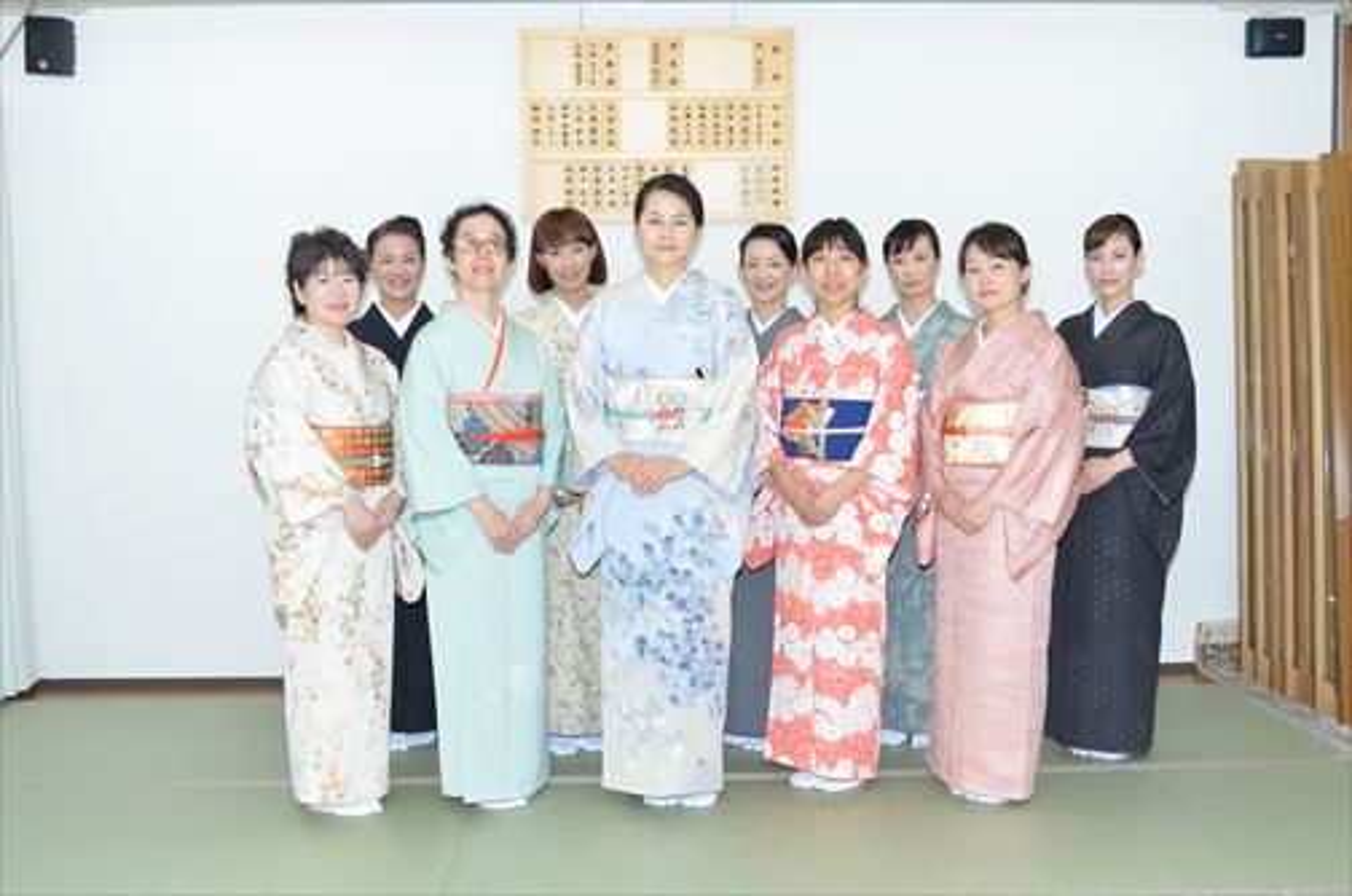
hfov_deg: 53.2
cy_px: 448
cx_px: 676
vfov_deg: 36.7
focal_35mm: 36
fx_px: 1349
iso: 400
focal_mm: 24
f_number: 5
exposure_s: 1/100
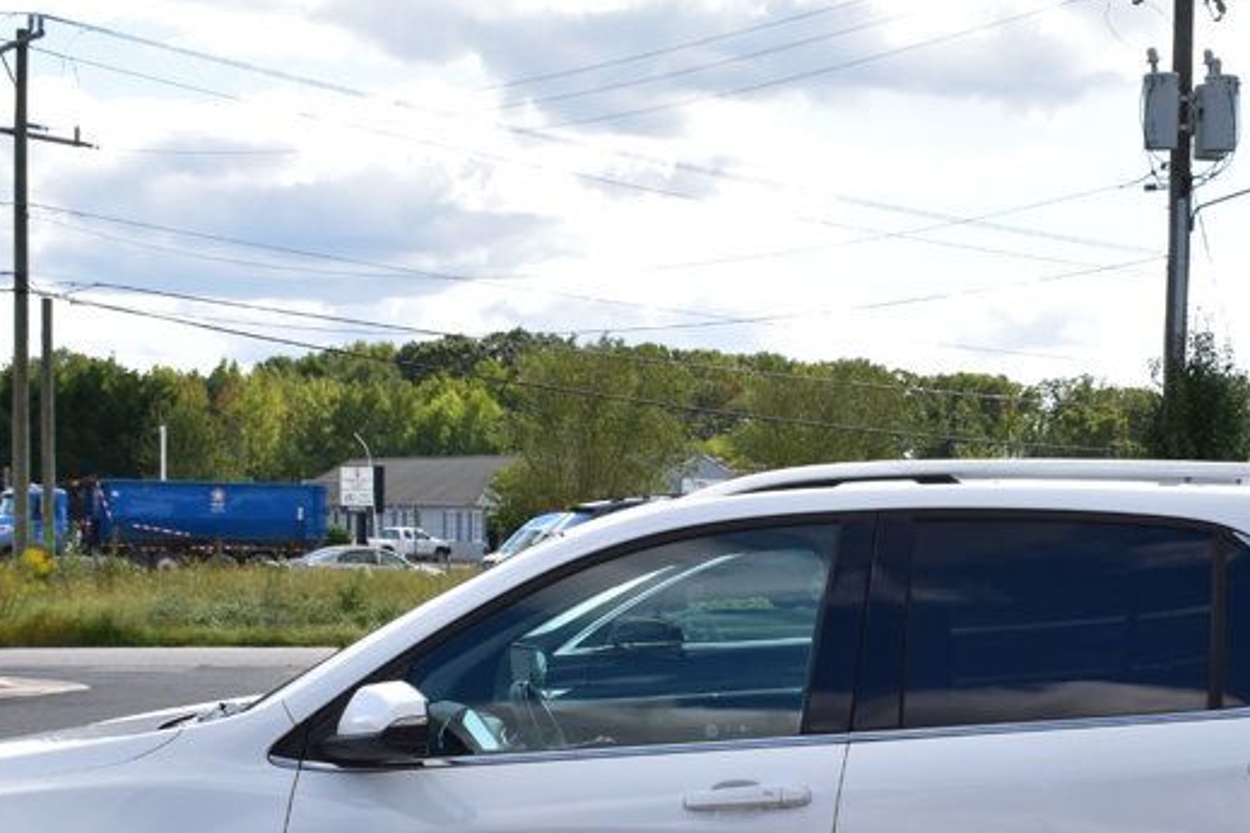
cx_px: 792
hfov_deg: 27.2
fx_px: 2569
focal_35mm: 74
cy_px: 775
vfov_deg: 18.1
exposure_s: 1/400
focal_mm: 25
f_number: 11
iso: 400
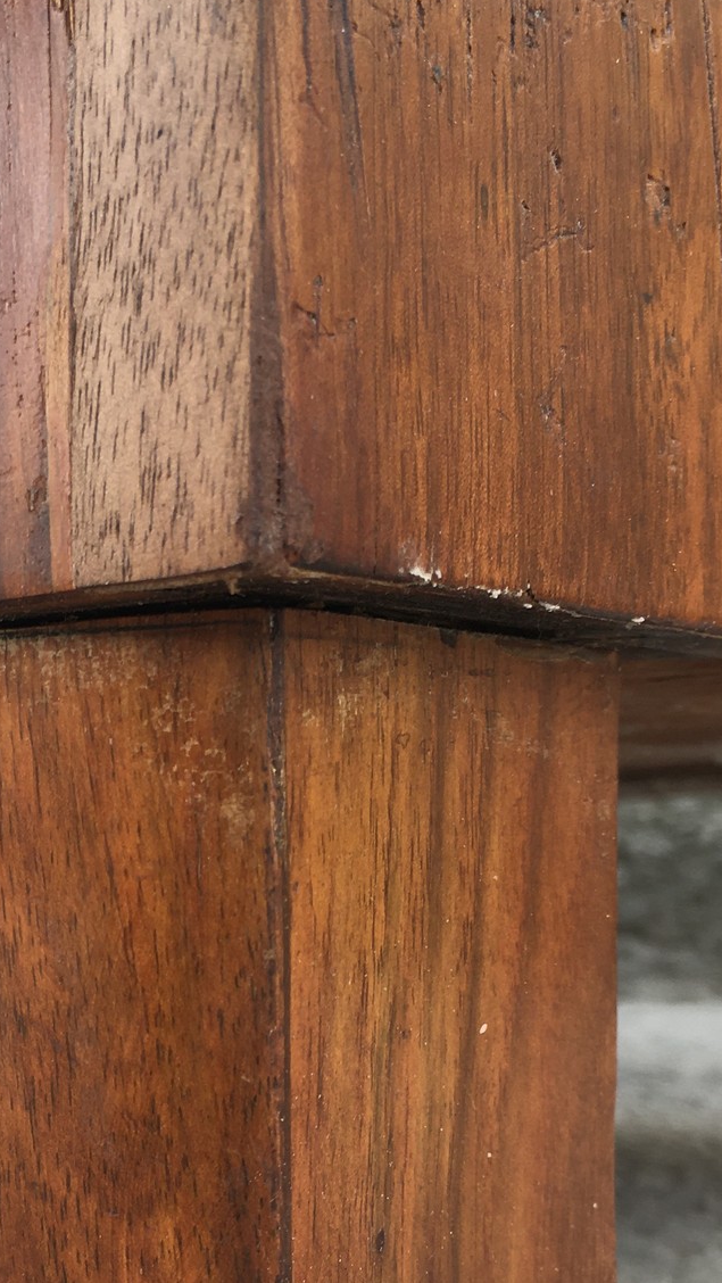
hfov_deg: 21.2
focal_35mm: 56
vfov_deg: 36.2
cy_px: 994
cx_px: 156
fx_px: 1905
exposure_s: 1/156
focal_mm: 4.15
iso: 25
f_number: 2.2
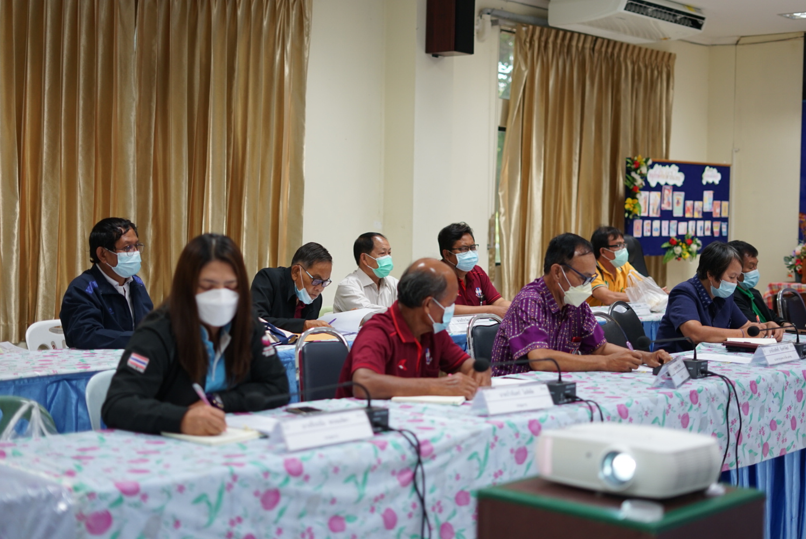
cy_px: 257
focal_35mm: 54
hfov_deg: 36.8
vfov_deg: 25.1
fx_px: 1210
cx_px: 421
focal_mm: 50
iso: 400
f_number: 2
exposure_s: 1/125
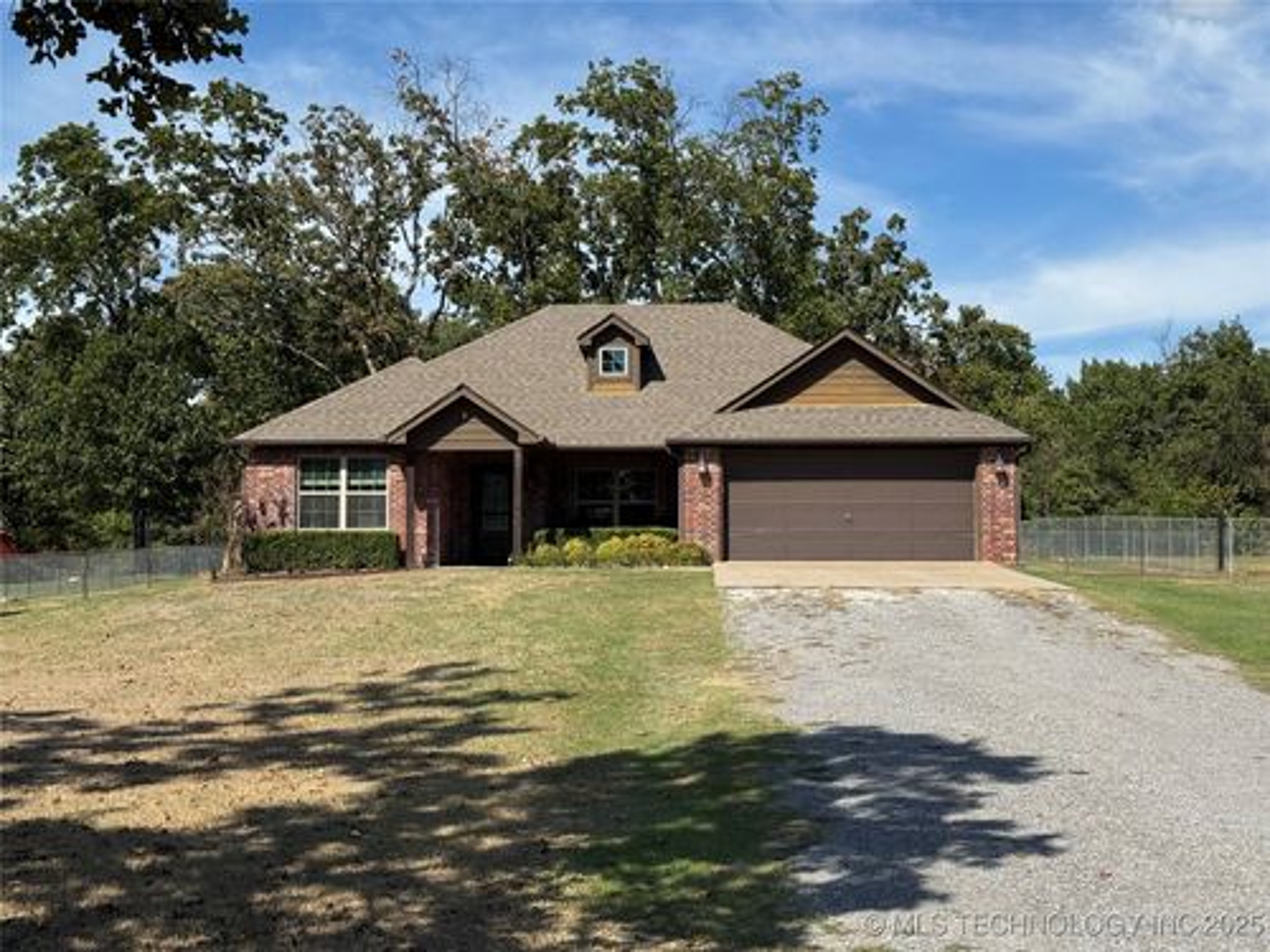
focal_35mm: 48
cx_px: 635
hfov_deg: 39.7
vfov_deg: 30.3
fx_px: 1761
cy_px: 476
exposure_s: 1/4049
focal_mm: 6.76
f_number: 1.78
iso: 64
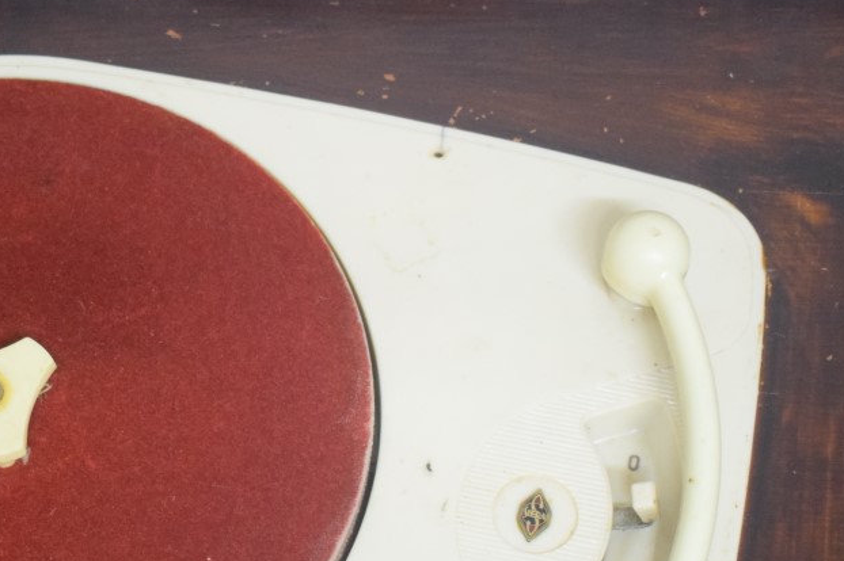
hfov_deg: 18.2
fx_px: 2629
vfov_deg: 12.2
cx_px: 251
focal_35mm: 112
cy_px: 408
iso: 2800
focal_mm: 31
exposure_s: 1/125
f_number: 4.2
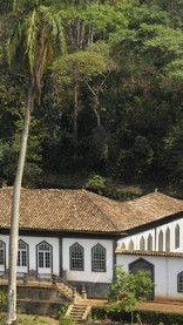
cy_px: 162
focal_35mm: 167
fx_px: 1439
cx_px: 63
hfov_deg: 7.3
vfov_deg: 12.9
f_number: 9
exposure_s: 1/160
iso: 100
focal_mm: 70
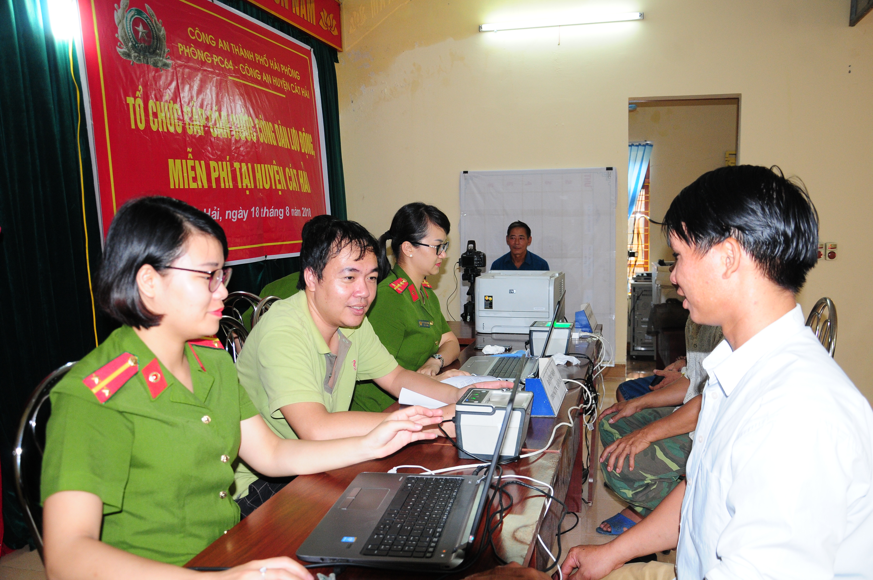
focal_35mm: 32
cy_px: 290
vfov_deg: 41.6
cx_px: 436
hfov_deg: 59.6
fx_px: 763
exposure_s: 1/60
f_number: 4.5
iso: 800
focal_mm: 21
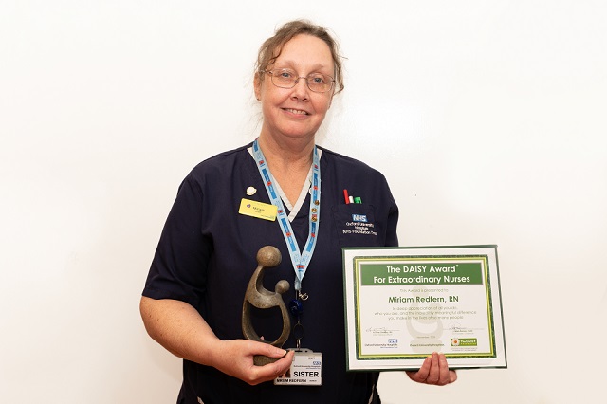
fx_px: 758
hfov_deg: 43.6
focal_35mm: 45
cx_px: 304
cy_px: 202
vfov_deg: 29.8
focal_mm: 45
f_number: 7.1
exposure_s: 1/125
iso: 800
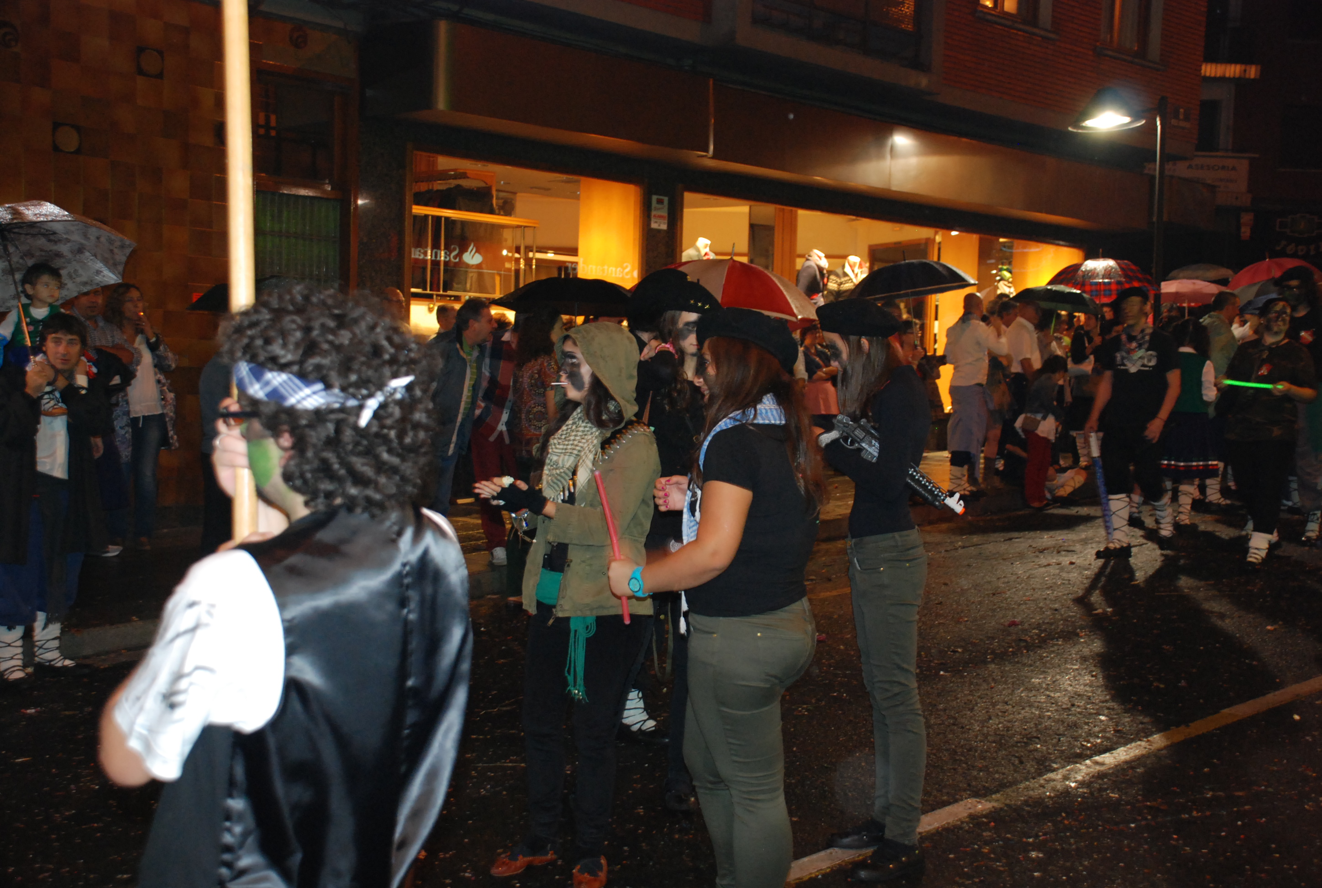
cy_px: 444
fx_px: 1711
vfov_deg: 29.1
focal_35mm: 46
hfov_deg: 42.2
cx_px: 661
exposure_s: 1/30
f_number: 4.2
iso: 800
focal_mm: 31
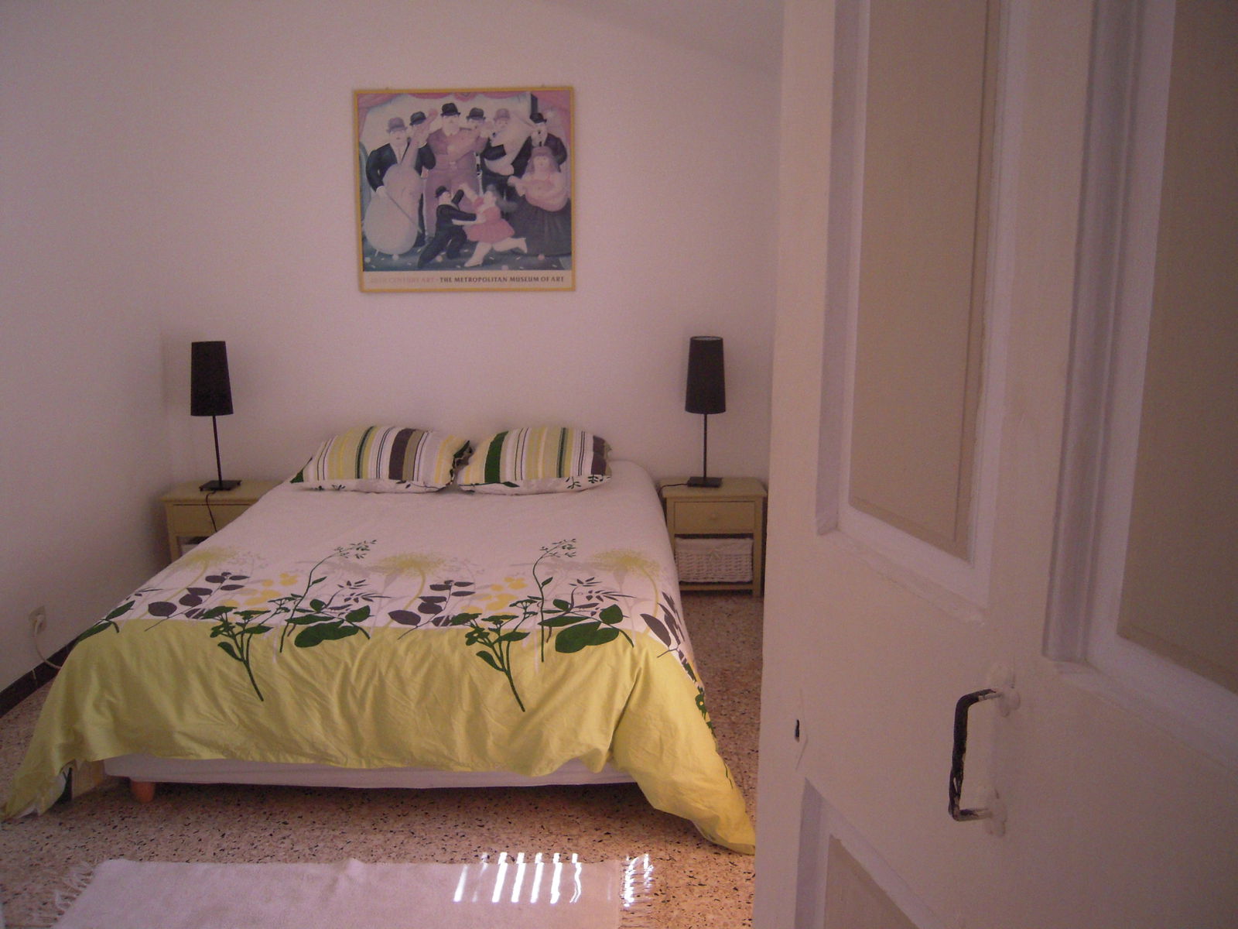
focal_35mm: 28
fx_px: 1001
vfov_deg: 49.7
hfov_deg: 63.4
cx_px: 619
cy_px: 464
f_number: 2.7
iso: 400
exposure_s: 1/250
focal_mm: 5
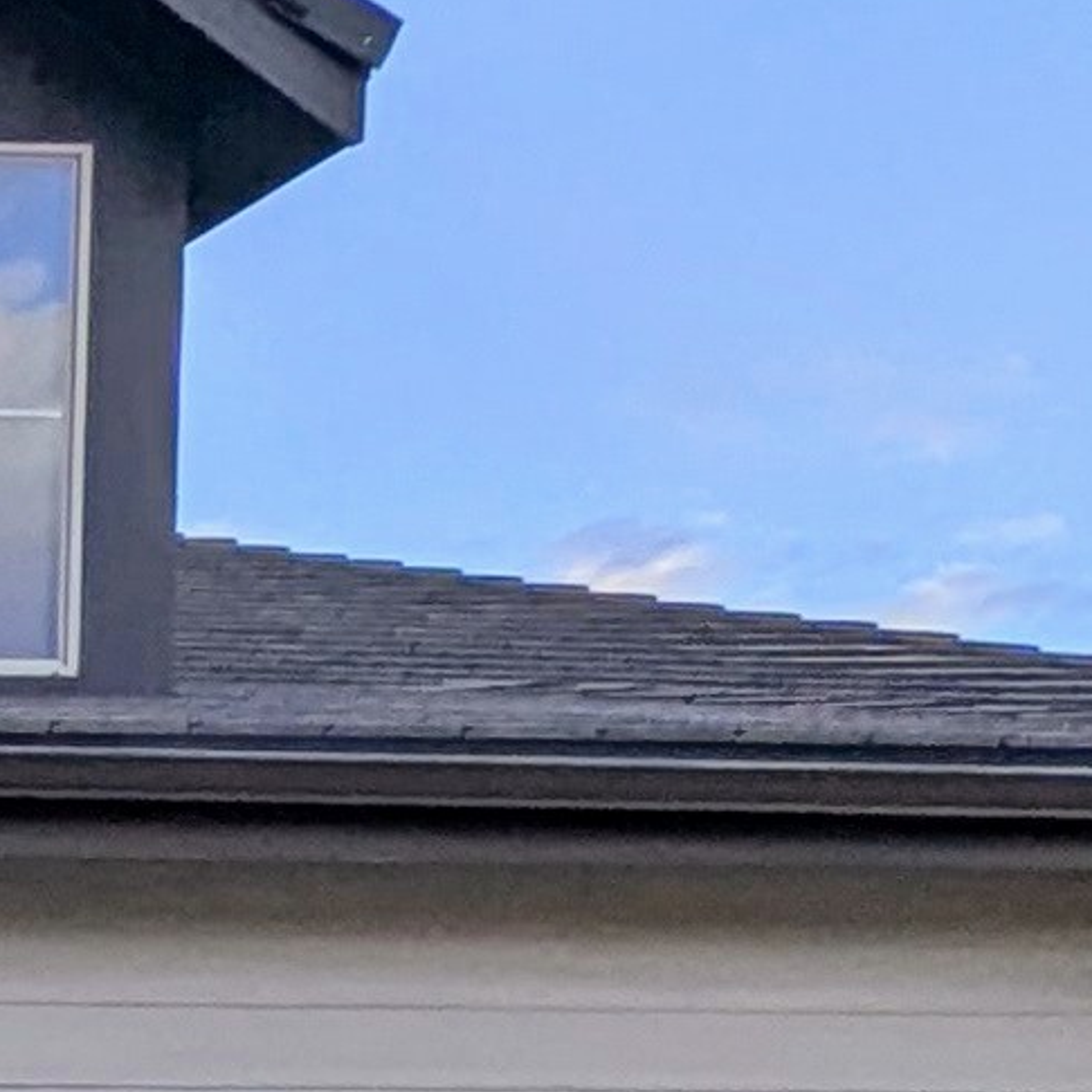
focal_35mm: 119
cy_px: 2321
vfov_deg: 12.5
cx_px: -2429
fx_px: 4247
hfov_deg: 9.9
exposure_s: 1/212
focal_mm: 2.35
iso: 38
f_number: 2.2
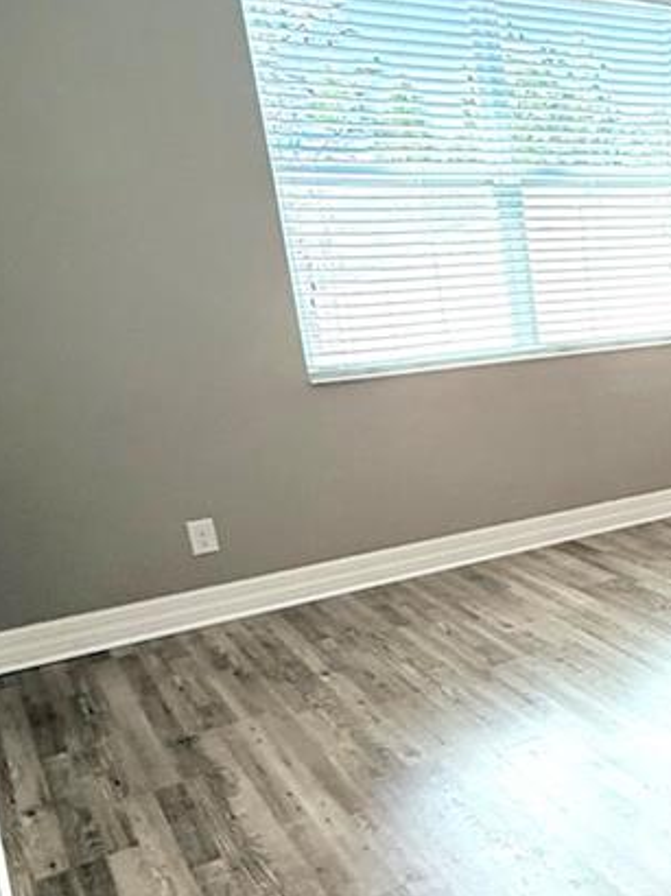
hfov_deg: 27.4
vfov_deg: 45.7
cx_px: 935
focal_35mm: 41
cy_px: 500
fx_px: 1061
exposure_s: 1/120
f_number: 2.2
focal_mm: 2.22
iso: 320
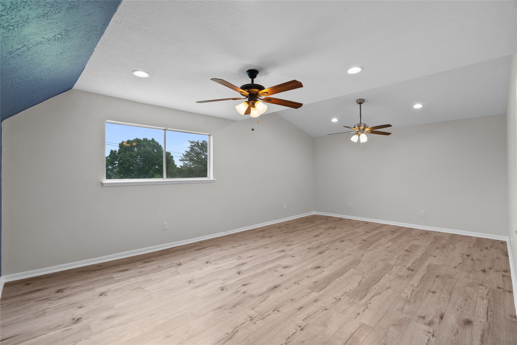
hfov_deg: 96.7
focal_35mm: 16
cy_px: 172
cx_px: 258
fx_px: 230
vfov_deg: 73.8
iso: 2500
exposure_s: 1/13
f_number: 8
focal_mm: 16
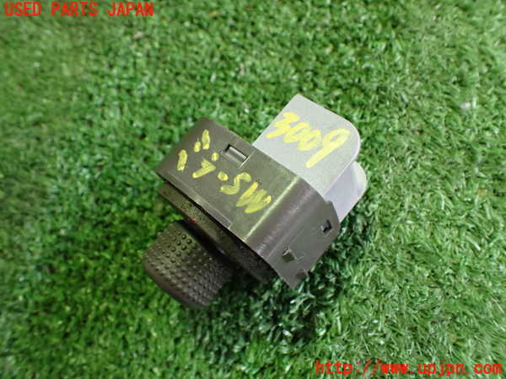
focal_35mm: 30
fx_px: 439
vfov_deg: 46.8
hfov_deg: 60.0
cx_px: 253
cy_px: 190
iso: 800
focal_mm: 5.4
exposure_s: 1/60
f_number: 2.3
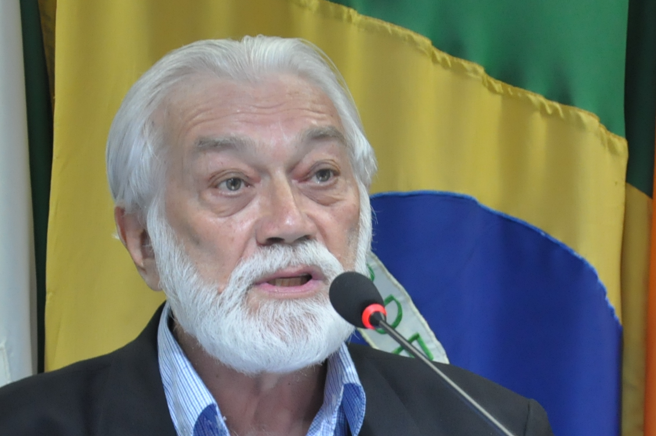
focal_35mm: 228
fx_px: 4149
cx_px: 372
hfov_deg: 9.0
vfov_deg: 6.0
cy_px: 394
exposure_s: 1/60
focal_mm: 80
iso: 2000
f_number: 5.3
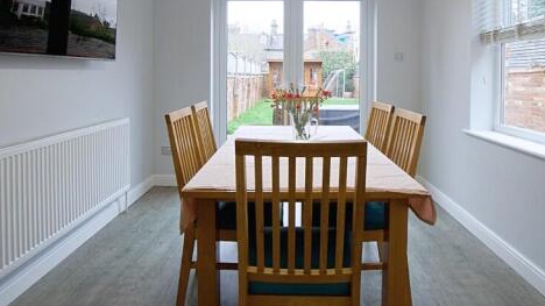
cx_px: 291
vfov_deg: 49.7
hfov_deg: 81.1
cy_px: 83
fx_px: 318
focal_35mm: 22
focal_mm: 10
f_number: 4
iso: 800
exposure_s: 1/160
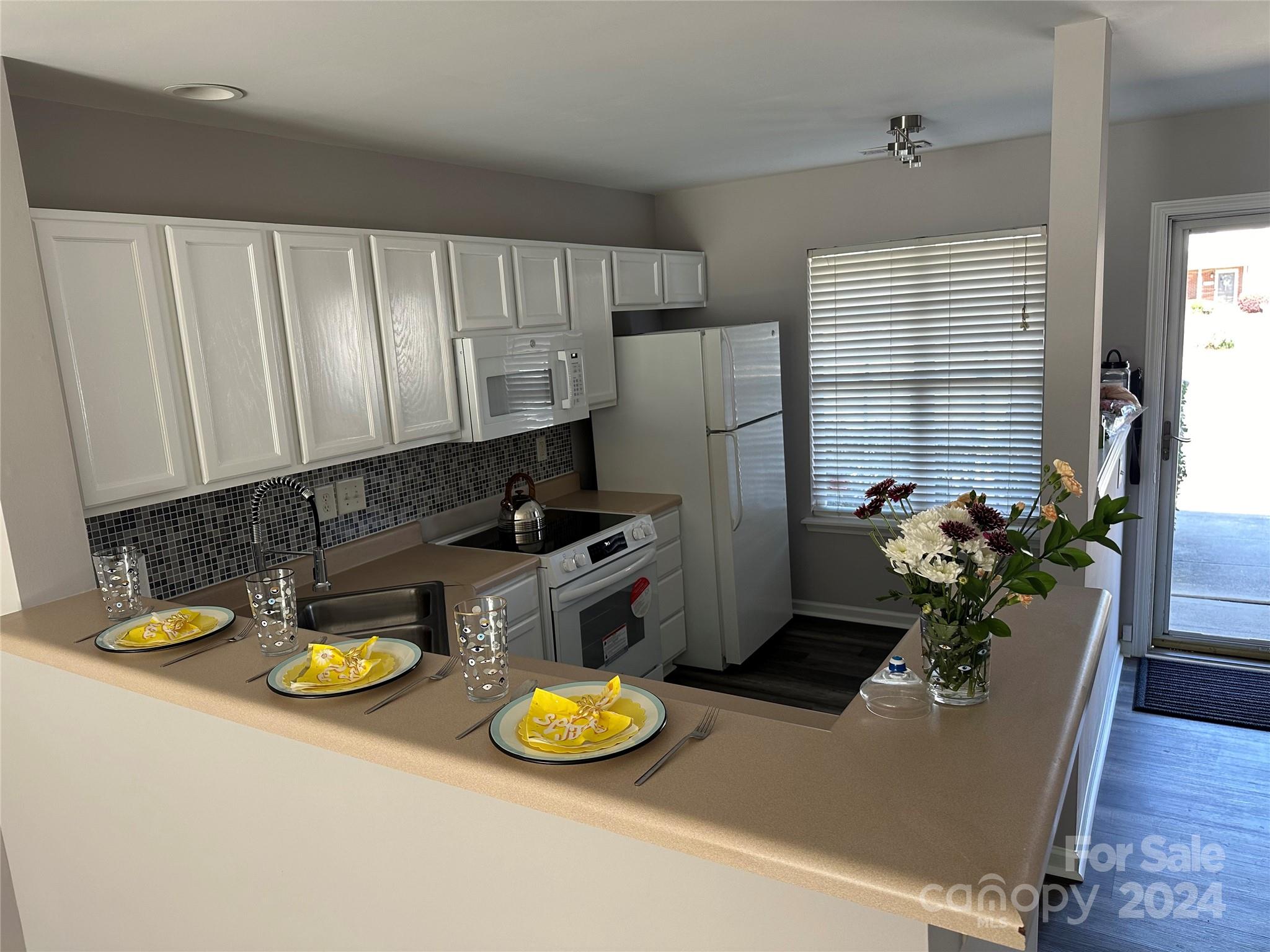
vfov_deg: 56.8
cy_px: 476
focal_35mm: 24
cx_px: 635
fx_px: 881
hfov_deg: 71.6
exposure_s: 1/121
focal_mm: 6.86
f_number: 1.78
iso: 125
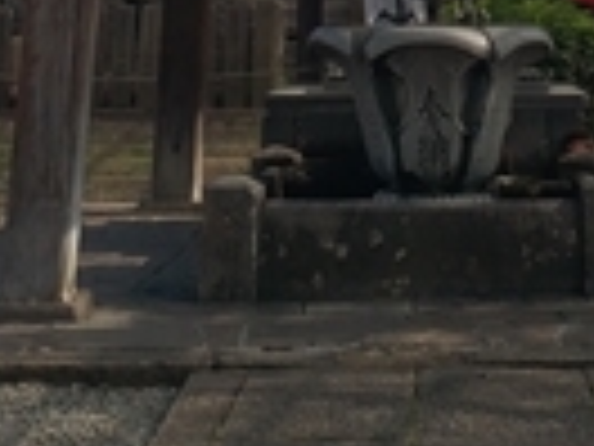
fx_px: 2505
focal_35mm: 146
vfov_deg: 9.4
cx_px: 356
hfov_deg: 13.5
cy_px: -500
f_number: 2
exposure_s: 1/1110
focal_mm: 4.5
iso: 103
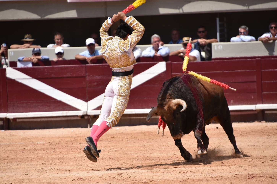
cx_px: 133
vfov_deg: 4.1
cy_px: 98
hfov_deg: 6.2
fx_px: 2577
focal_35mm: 335
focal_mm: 300
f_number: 6.3
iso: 400
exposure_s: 1/2000
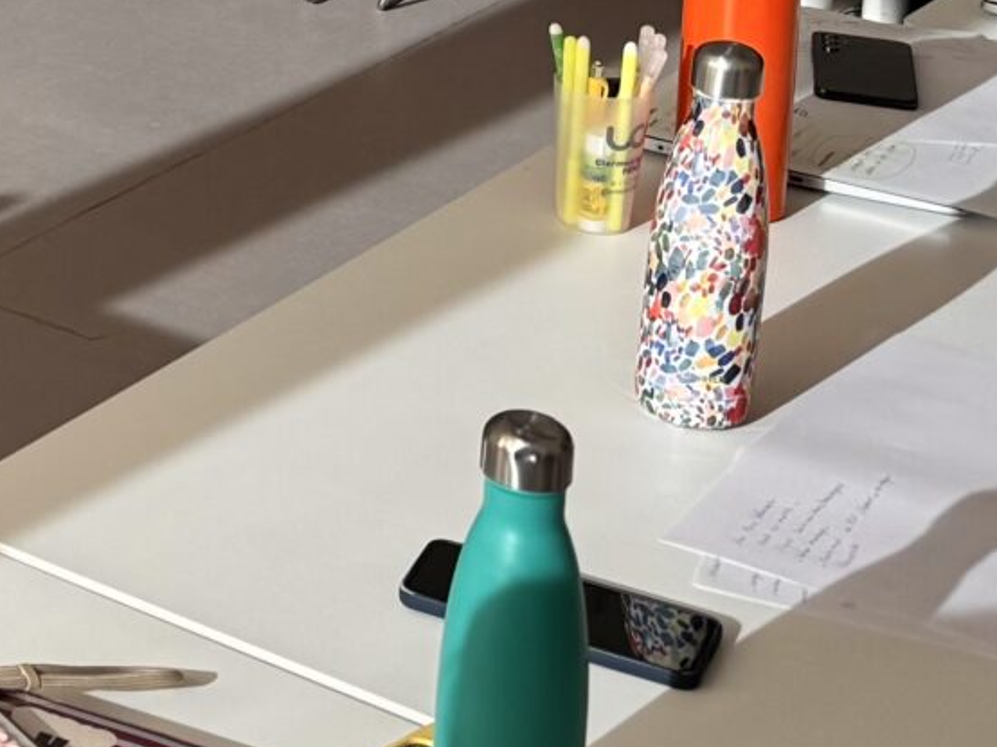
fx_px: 3196
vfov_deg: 12.5
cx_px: -905
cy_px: -470
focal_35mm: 111
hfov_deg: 14.9
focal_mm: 6.76
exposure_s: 1/370
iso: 80
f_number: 1.78
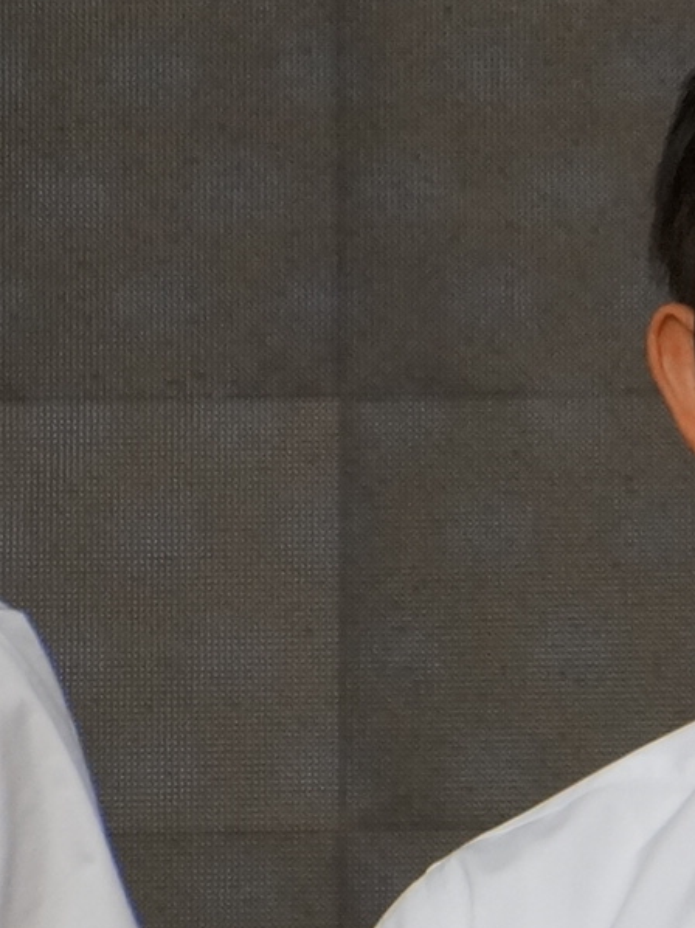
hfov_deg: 1.5
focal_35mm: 987
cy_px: 286
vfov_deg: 2.0
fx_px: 26451
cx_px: 1464
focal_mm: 167.4
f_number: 6.3
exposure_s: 1/320
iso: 1000
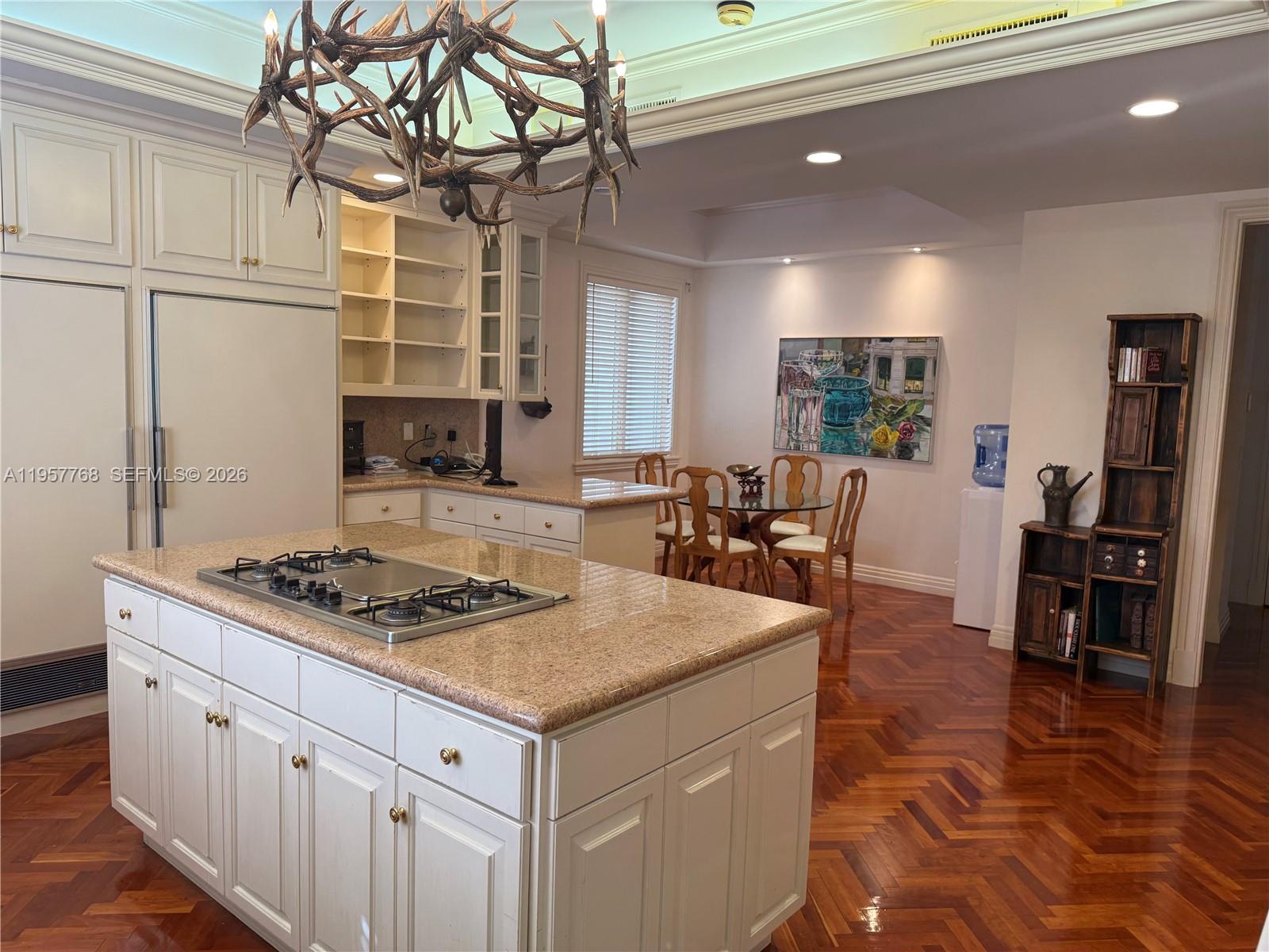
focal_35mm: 24
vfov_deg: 56.8
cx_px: 634
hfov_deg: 71.6
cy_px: 476
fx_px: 880
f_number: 1.78
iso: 125
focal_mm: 6.76
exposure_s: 1/120
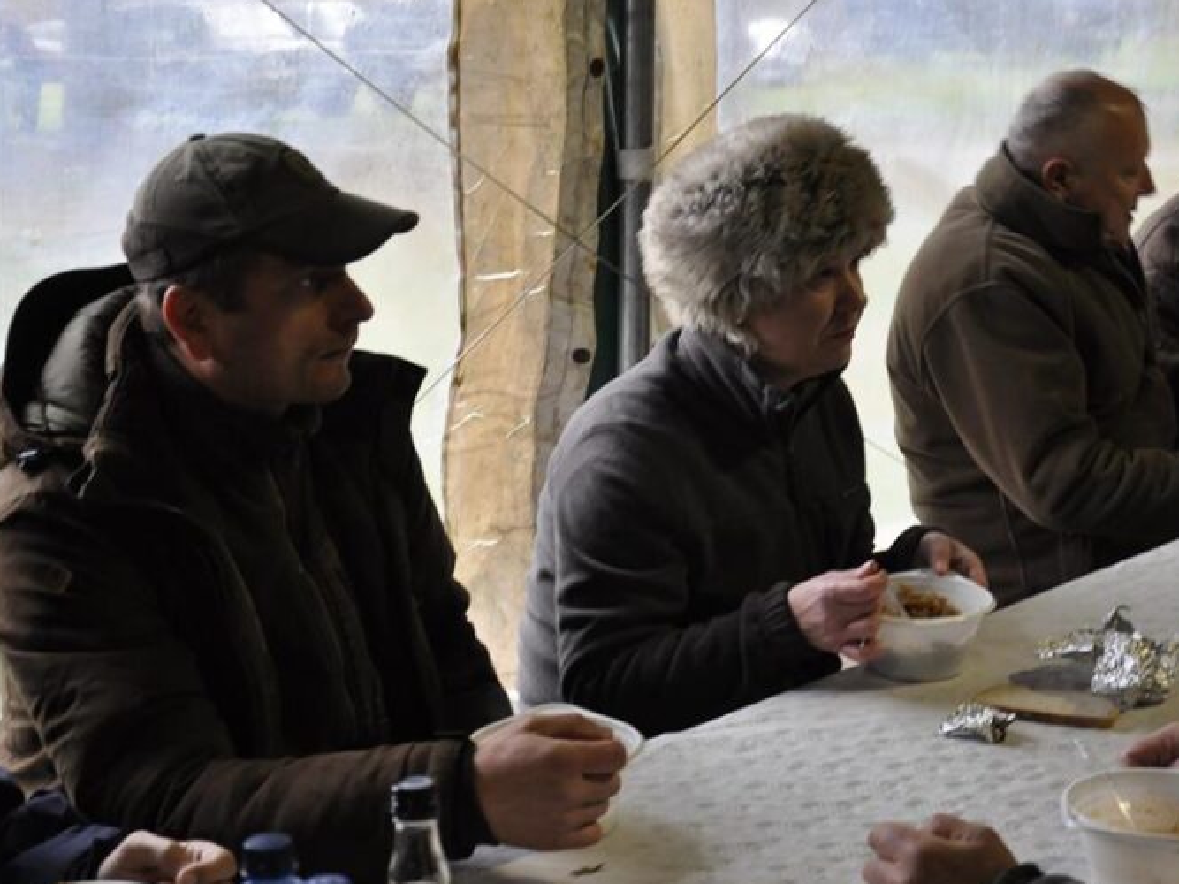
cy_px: 442
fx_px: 2145
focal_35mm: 63
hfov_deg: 30.7
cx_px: 525
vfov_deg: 23.3
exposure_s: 1/30
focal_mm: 38
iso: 1100
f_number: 4.5
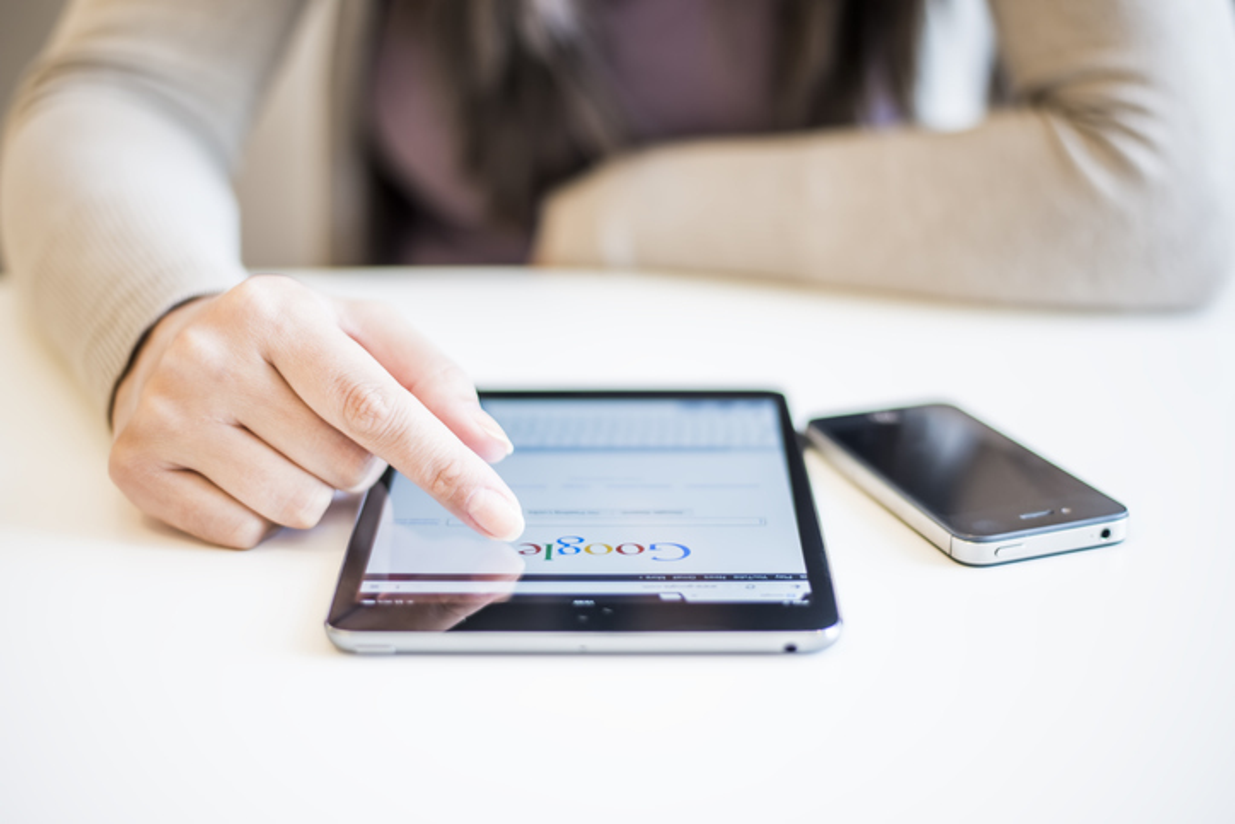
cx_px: 618
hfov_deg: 39.6
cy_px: 412
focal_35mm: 50
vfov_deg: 27.0
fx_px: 1716
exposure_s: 1/200
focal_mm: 50
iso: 400
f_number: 1.8
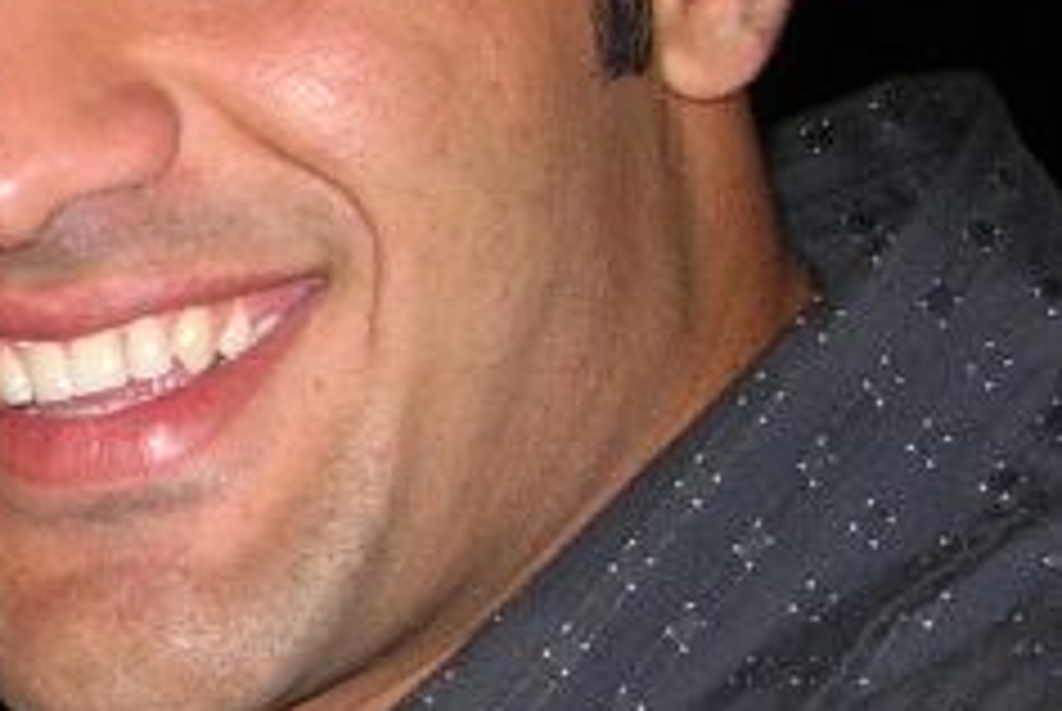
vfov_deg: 7.8
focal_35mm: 176
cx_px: -590
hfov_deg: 11.2
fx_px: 5198
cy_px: 711
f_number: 2.8
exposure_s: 1/60.1
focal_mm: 5.8
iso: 50
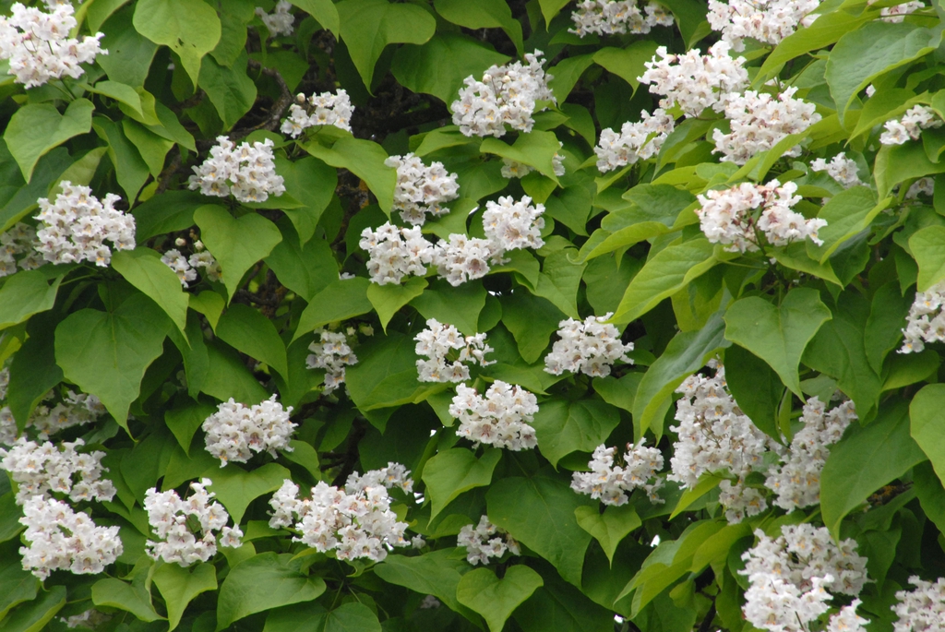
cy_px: 316
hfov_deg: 4.6
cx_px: 472
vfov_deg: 3.1
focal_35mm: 450
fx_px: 11824
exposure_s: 1/250
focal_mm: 300
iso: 400
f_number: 8
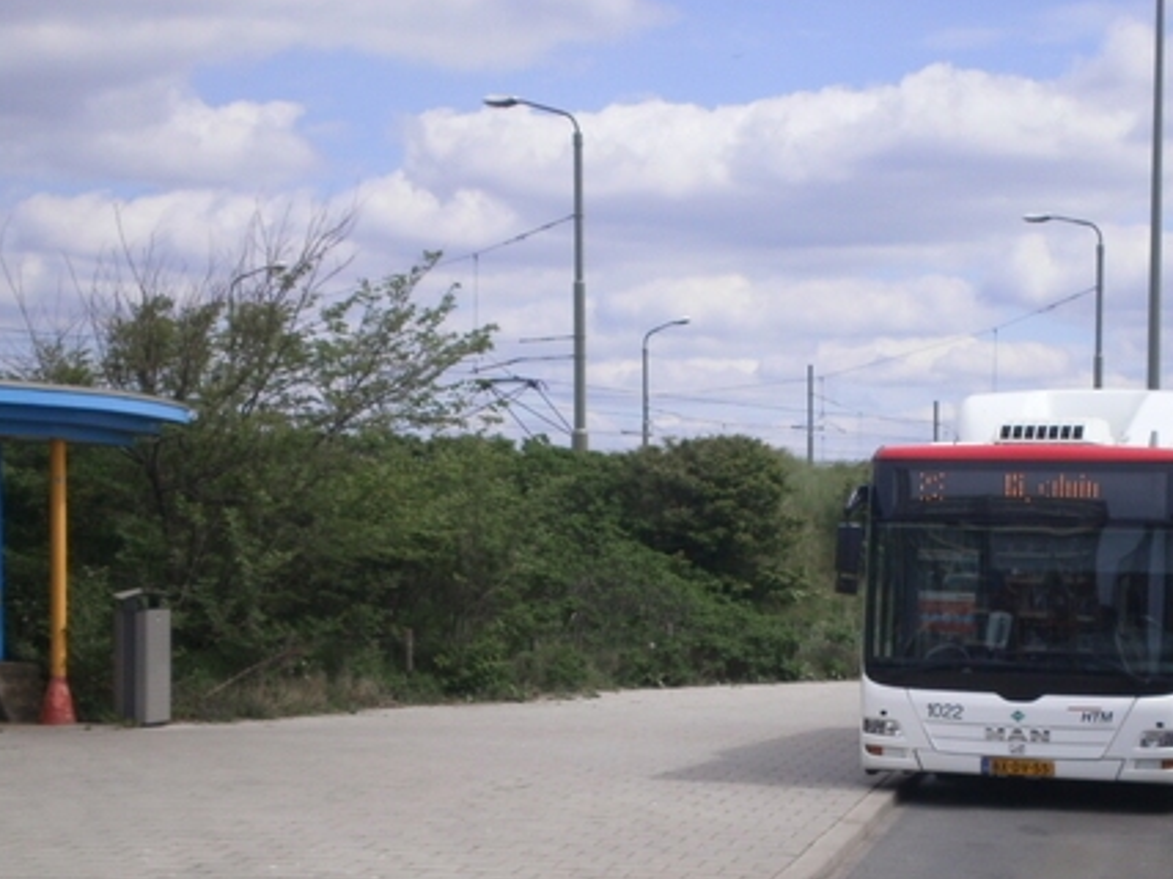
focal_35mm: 83
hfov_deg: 23.5
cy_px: 613
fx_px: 2812
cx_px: 769
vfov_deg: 17.7
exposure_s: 1/800
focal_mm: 10.3
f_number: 5.9
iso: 100
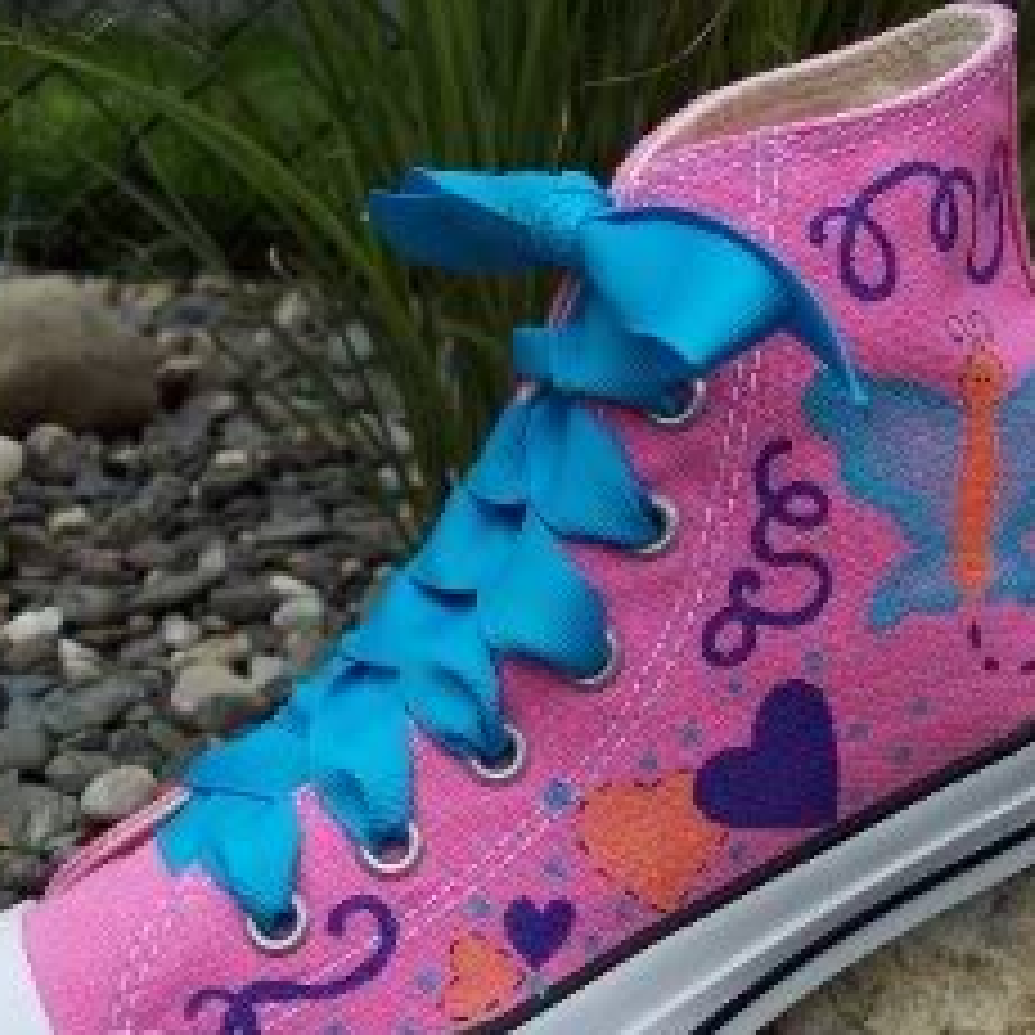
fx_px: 2030
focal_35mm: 60
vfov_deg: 28.5
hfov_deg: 28.6
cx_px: 549
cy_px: 652
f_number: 3.4
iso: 100
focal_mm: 8
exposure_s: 1/350
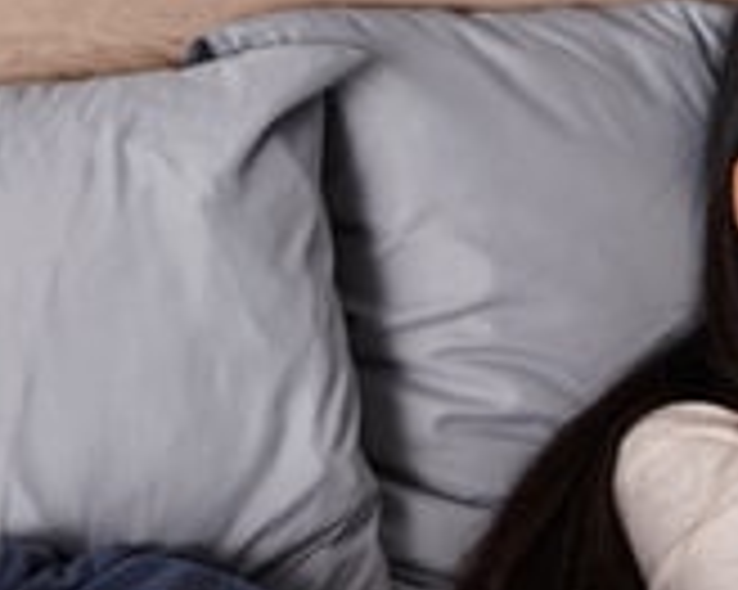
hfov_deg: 16.0
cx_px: 220
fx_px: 2619
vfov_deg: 12.6
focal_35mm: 120
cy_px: 662
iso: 160
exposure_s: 1/200
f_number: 4
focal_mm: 35
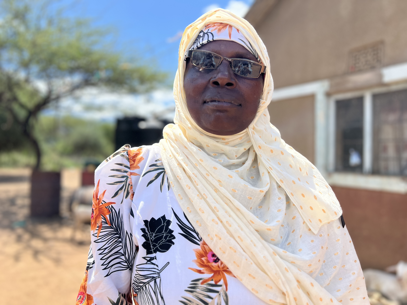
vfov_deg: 53.1
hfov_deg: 67.3
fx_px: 306
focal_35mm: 26
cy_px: 152
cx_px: 204
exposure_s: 1/2457
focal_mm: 5.7
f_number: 1.5
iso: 50
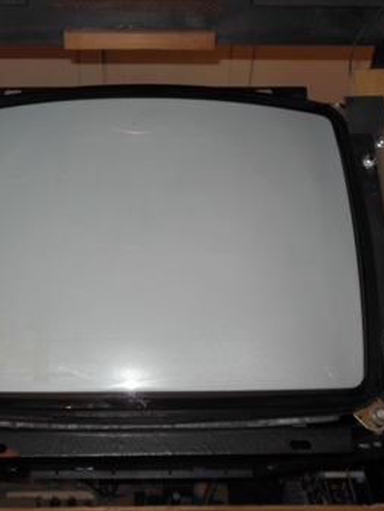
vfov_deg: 47.8
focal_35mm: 39
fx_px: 576
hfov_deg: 36.6
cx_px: 144
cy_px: 256
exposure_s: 1/25
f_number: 3.3
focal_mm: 5.2
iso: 125
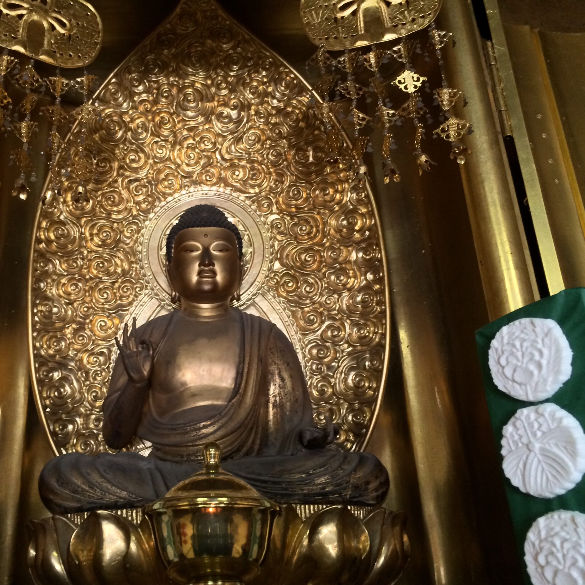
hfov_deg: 45.5
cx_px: 207
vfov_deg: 46.0
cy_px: 290
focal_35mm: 36
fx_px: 688
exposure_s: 1/20
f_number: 2.2
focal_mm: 4.12
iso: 320
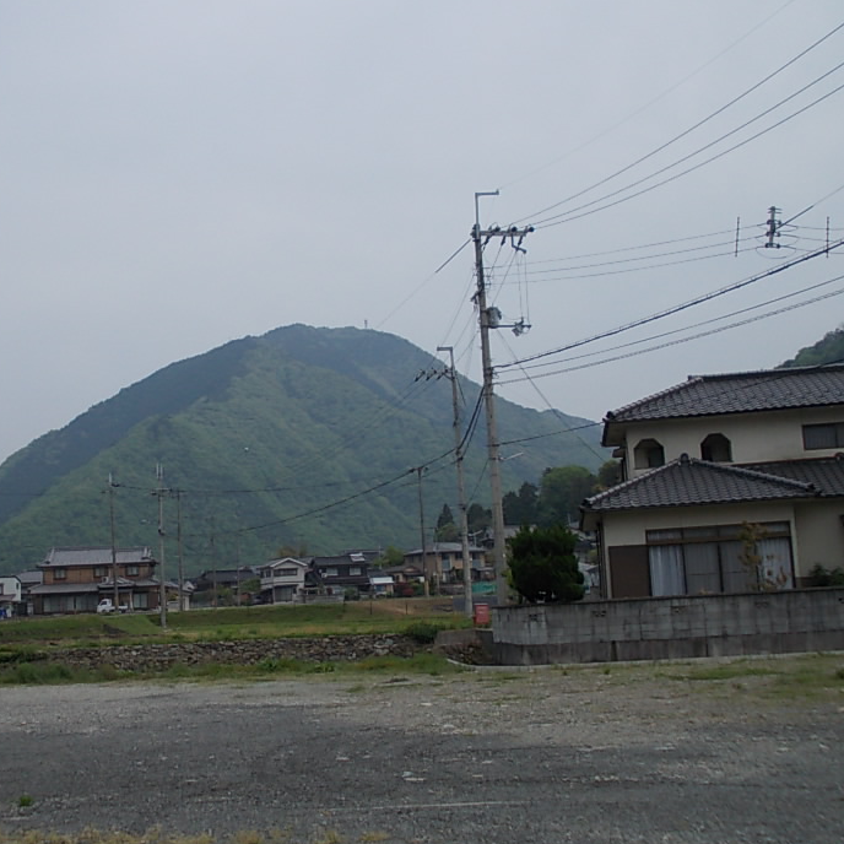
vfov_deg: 34.0
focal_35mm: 50
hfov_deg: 33.8
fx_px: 1379
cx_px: 296
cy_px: 438
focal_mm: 5.3
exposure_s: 1/500
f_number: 6.2
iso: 80
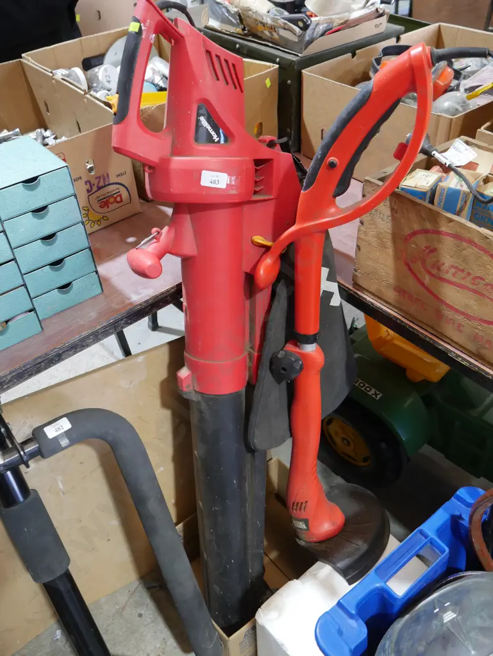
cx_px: 246
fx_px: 569
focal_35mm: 30
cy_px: 328
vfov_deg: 59.9
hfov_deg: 46.8
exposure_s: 1/60
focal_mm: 15
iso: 800
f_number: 3.6
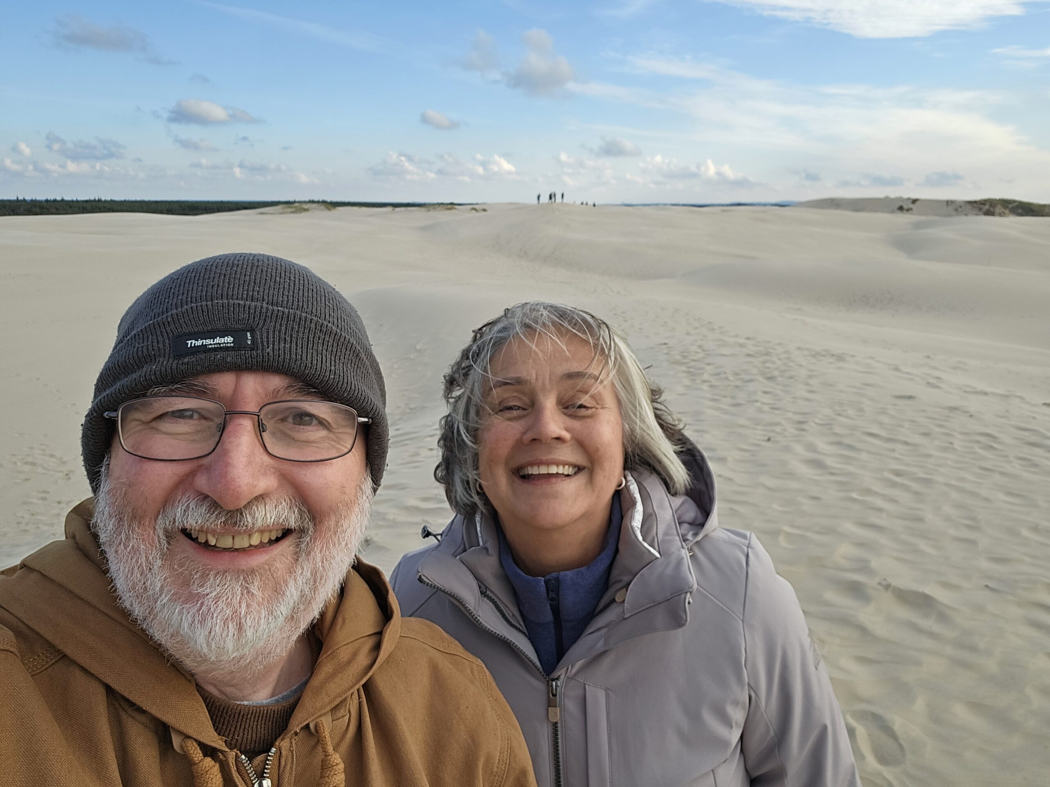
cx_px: 525
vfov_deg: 54.9
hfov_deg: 69.4
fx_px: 758
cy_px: 394
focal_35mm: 25
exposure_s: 1/496
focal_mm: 3.3
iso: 25
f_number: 2.2
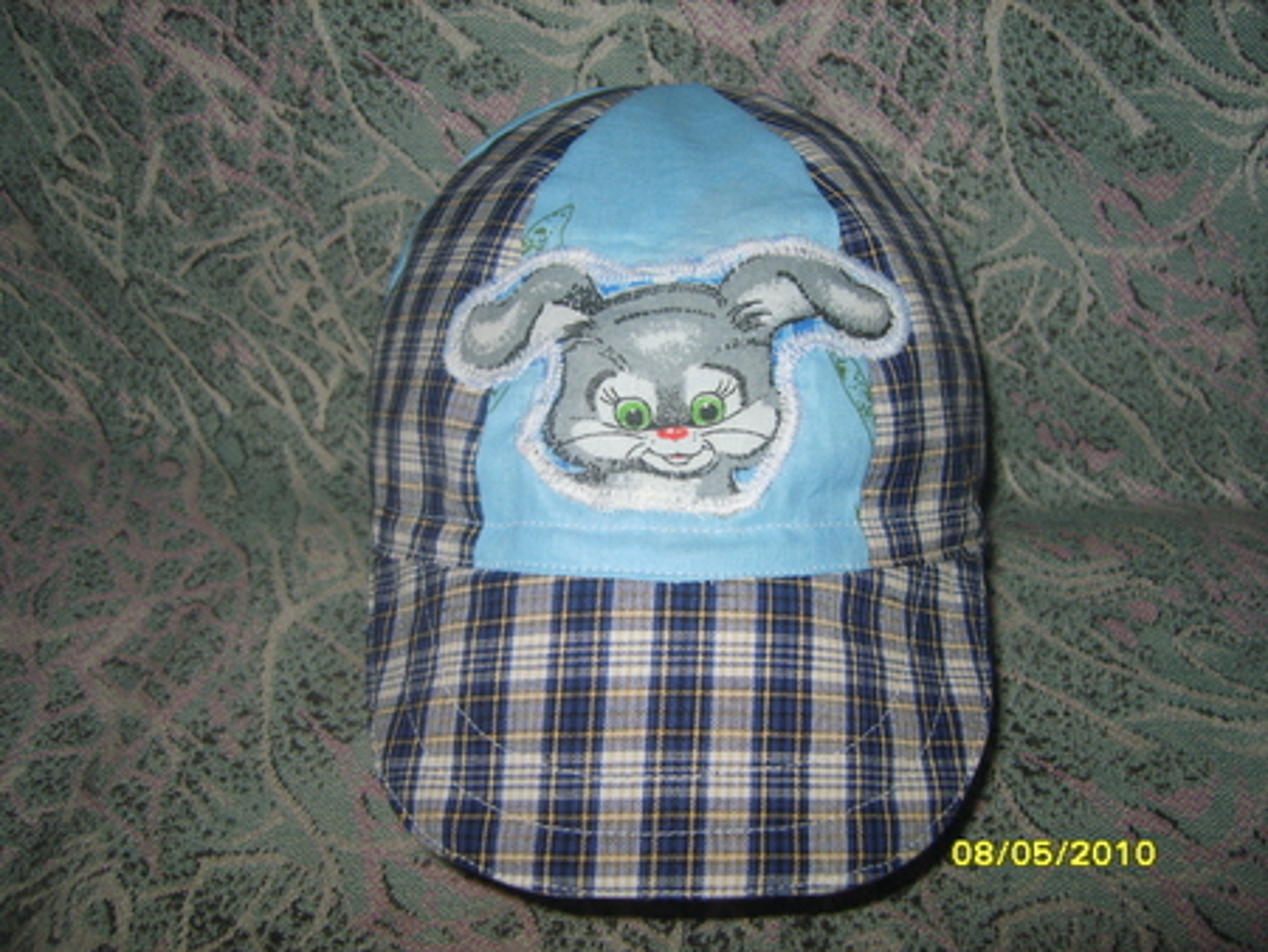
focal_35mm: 35
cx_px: 634
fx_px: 1283
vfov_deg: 40.7
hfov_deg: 52.6
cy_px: 476
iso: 100
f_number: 7.1
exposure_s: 1/350
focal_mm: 7.4
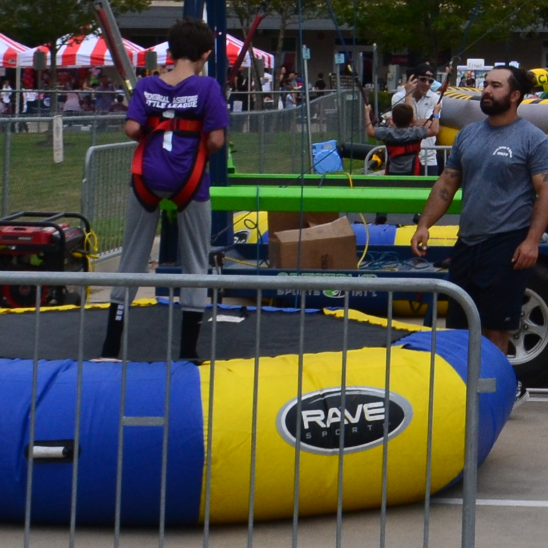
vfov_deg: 14.1
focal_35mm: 118
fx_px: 2113
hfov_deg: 14.4
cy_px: -179
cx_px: 626
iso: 400
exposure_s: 1/400
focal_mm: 18
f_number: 11
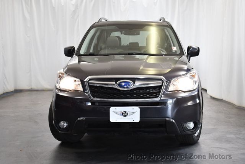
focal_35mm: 54
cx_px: 122
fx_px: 368
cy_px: 82
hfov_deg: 36.8
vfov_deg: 25.1
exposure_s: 1/125
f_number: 4
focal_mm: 27
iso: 900
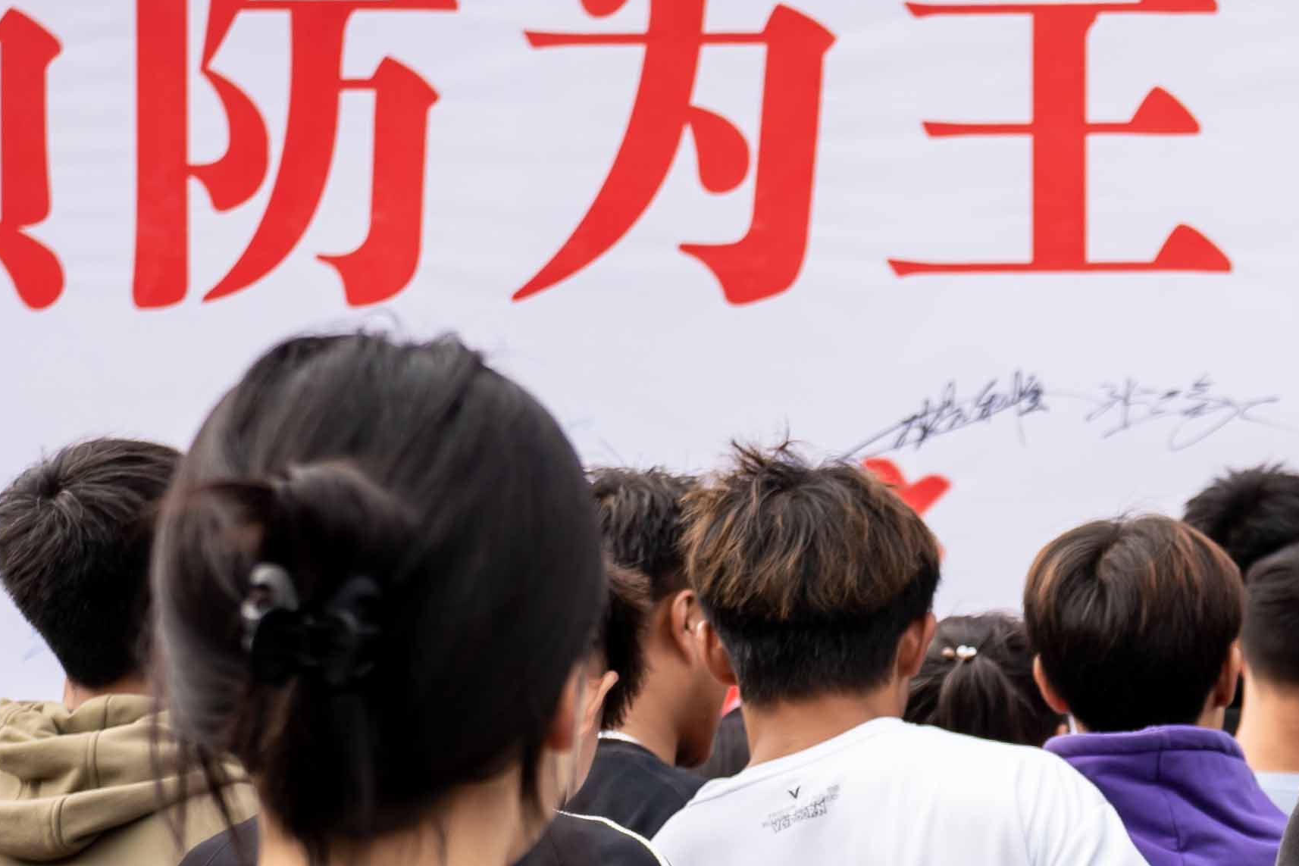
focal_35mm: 126
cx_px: 1650
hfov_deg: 15.5
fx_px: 4547
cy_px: 1182
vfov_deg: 10.6
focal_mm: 36
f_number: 2.8
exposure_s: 1/500
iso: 125
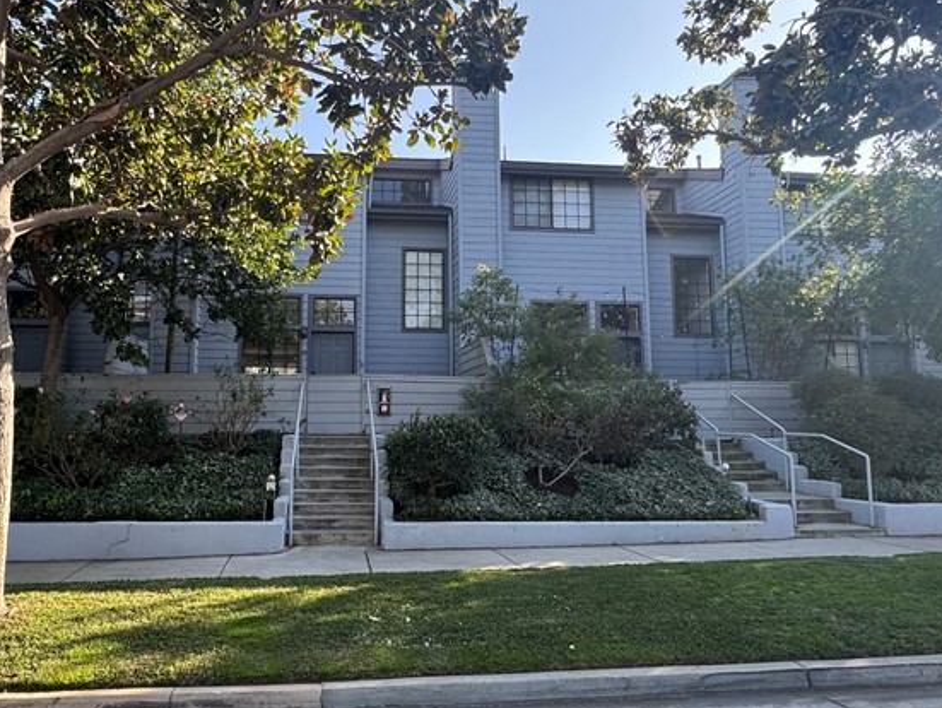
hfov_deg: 66.6
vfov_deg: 53.1
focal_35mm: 26
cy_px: 335
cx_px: 376
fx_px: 708
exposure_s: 1/243
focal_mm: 2.22
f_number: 2.2
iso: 40
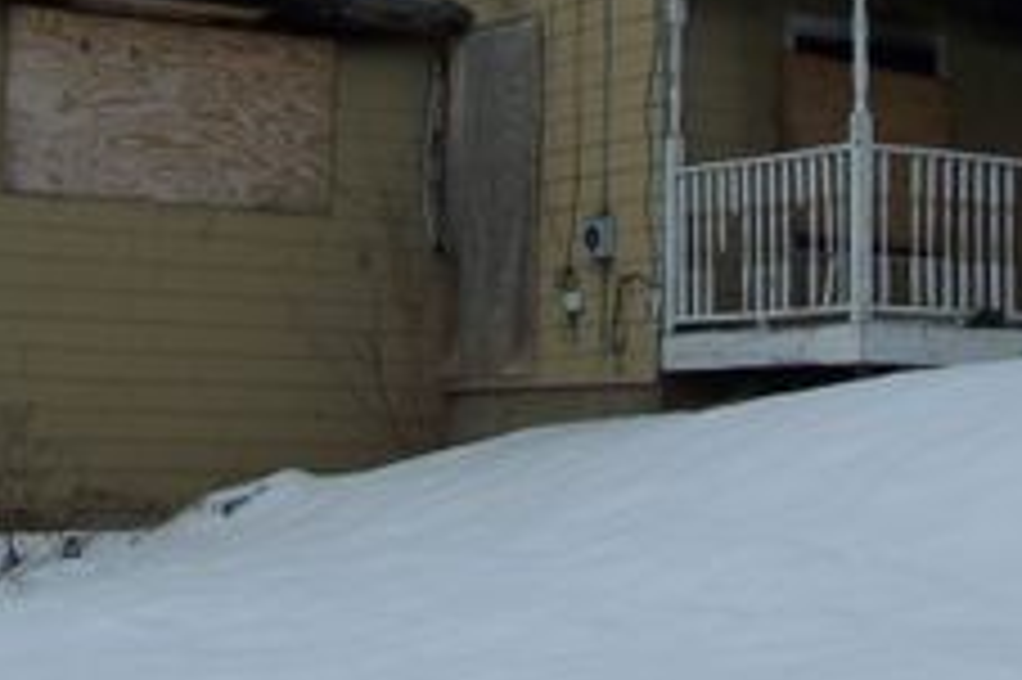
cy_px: -20
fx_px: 2468
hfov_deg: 23.3
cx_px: 648
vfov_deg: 15.4
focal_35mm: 87
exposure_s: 1/750
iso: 80
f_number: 4
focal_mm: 6.3
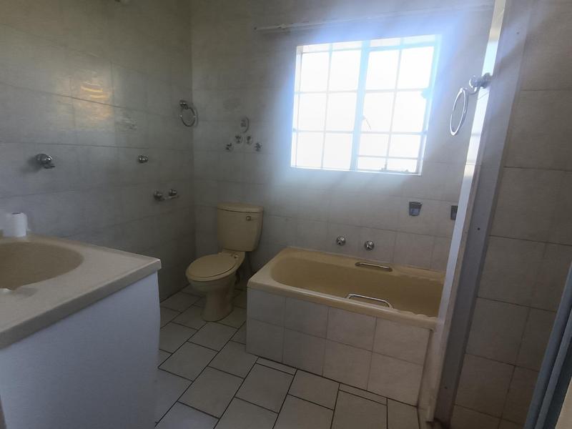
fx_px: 281
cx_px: 286
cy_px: 214
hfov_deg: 91.0
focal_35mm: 17
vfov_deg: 74.7
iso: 351
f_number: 2.2
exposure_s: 1/50
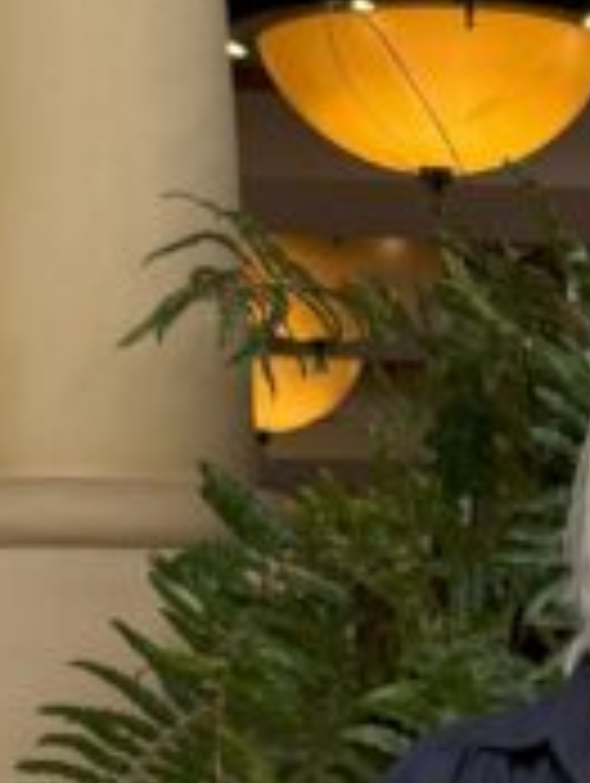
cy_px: 1364
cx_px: 874
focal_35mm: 141
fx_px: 3196
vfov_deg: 12.8
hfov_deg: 10.2
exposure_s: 1/445
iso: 80
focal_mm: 6.76
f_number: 1.78
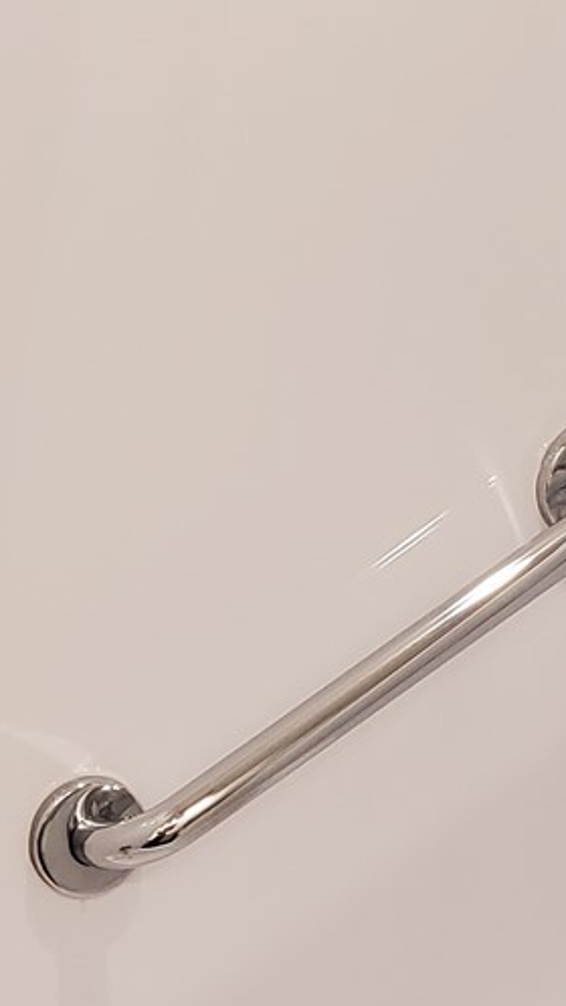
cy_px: 873
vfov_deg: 22.9
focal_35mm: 91
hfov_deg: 13.3
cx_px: 232
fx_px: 2429
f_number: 2.4
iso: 320
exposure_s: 1/120
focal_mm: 4.3
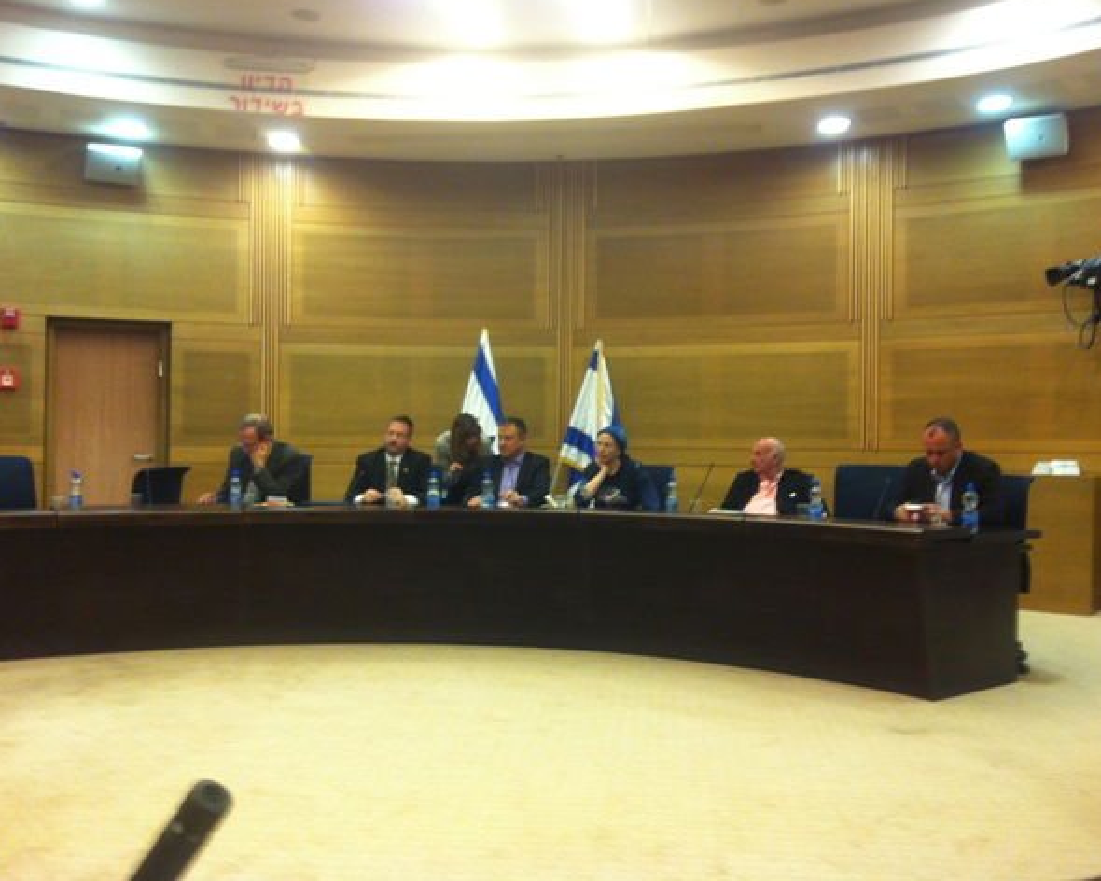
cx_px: 552
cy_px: 437
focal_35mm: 37
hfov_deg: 49.1
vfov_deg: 40.1
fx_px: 1206
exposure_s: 1/15
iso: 100
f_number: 2.8
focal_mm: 3.85
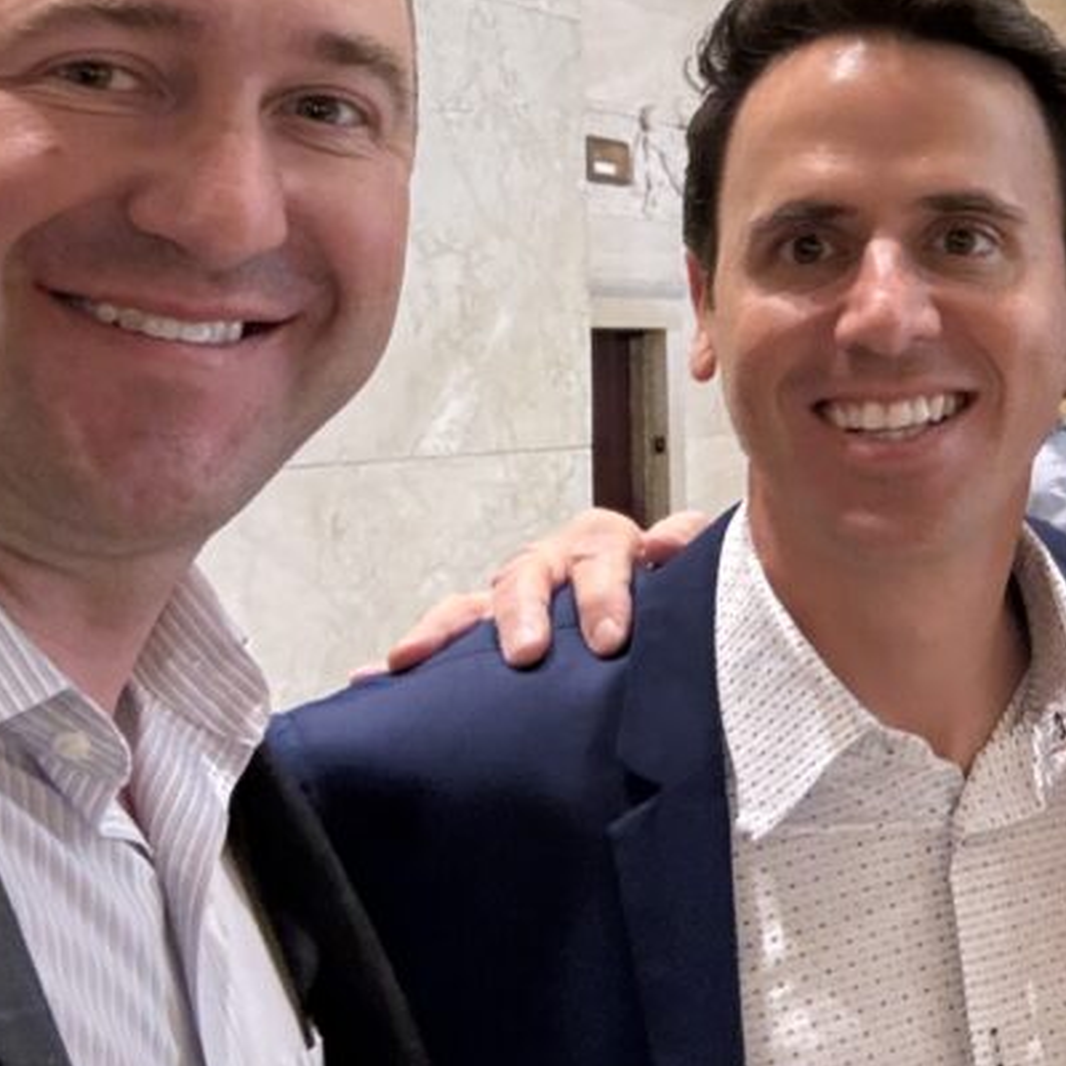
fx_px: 2125
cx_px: 1348
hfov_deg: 24.8
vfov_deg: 27.0
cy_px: 77
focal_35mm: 61
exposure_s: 1/40
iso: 320
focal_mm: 2.69
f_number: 1.9
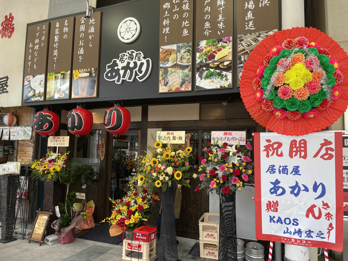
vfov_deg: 53.1
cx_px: 174
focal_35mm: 26
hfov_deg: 67.3
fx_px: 261
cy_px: 130
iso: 32
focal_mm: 4.2
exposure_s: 1/278
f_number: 1.6
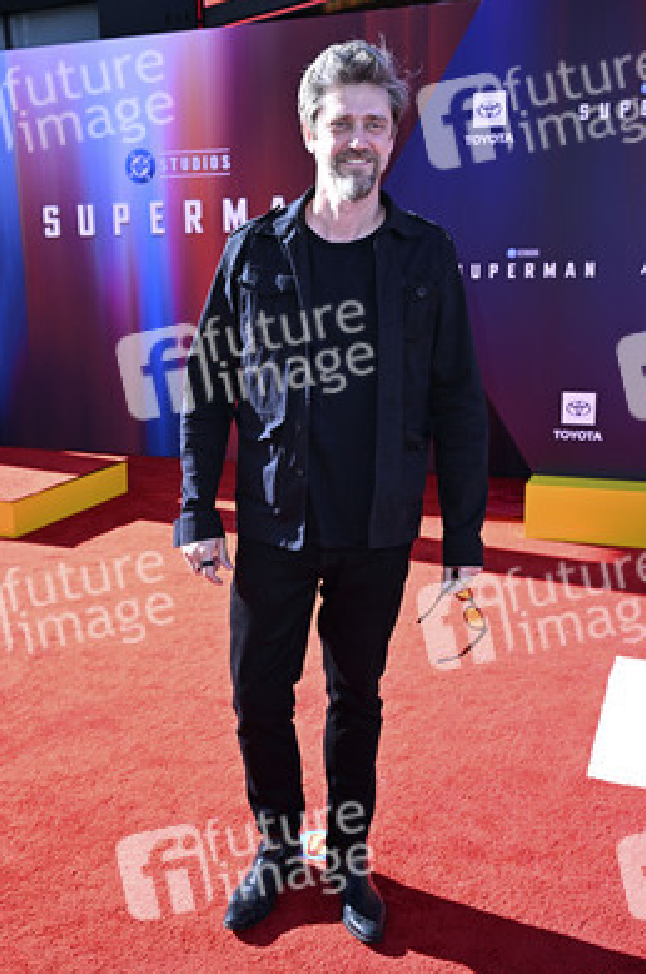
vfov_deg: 54.5
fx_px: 945
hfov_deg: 37.7
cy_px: 486
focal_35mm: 35
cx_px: 318
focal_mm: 34
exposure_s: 1/200
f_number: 4.5
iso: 500
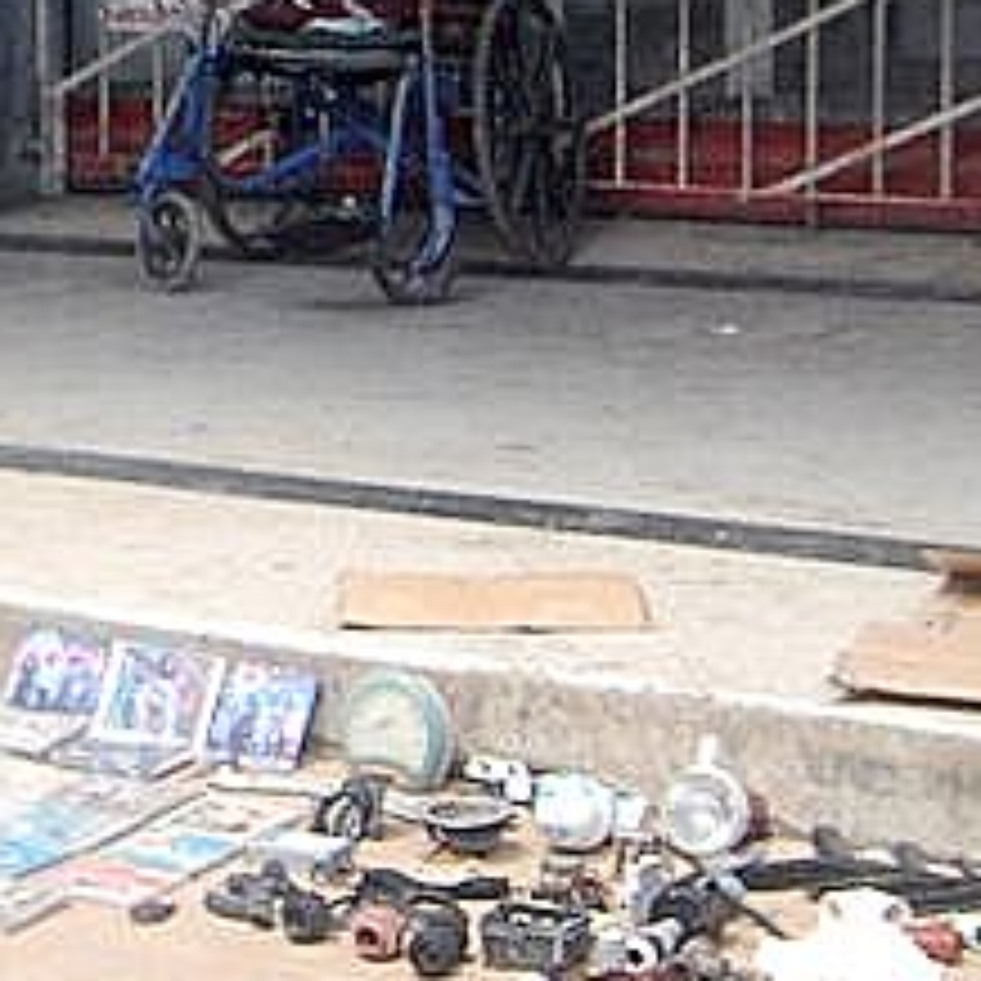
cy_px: -122
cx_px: -432
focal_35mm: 120
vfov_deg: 14.2
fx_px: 3847
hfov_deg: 13.8
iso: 800
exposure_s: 1/320
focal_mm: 18
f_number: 3.5
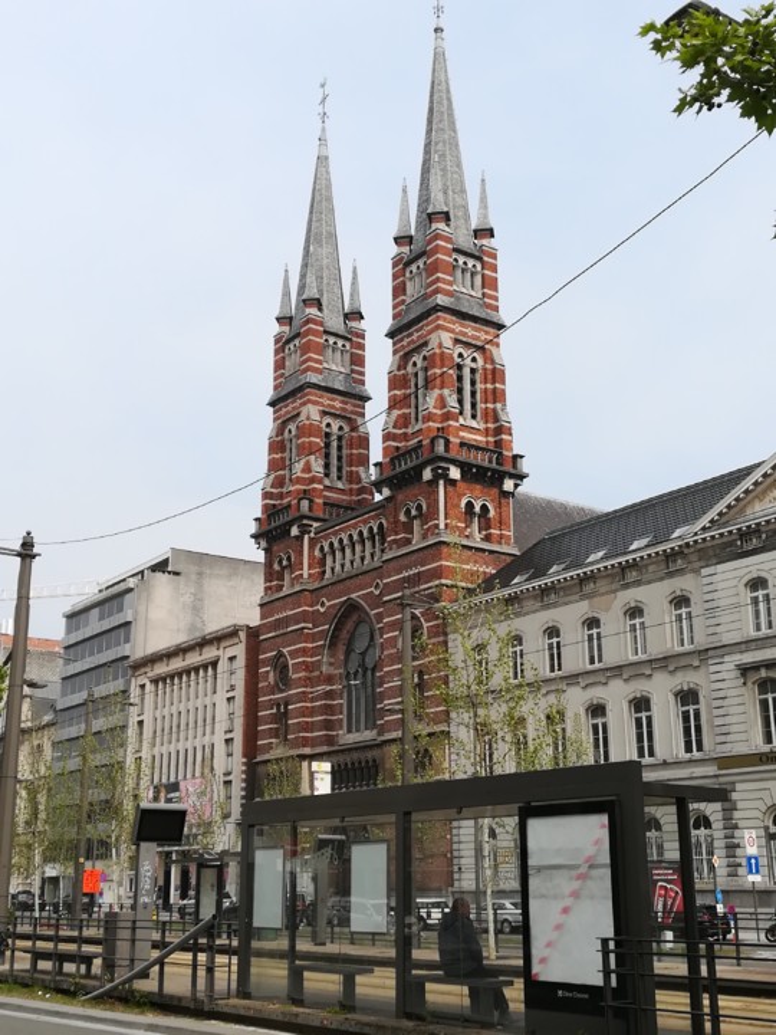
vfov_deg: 46.8
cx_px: 388
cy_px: 518
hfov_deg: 36.0
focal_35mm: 40
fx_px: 1196
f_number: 2.2
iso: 50
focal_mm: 3.83
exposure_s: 1/961
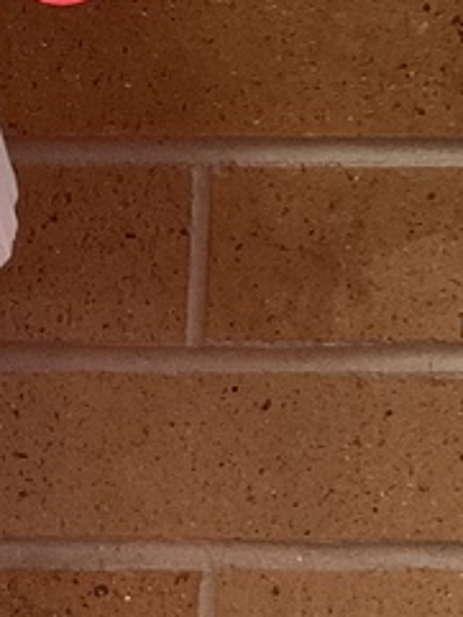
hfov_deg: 11.3
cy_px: -351
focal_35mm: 123
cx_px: -338
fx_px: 2192
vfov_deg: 14.7
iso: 125
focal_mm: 3
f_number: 1.8
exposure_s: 1/60
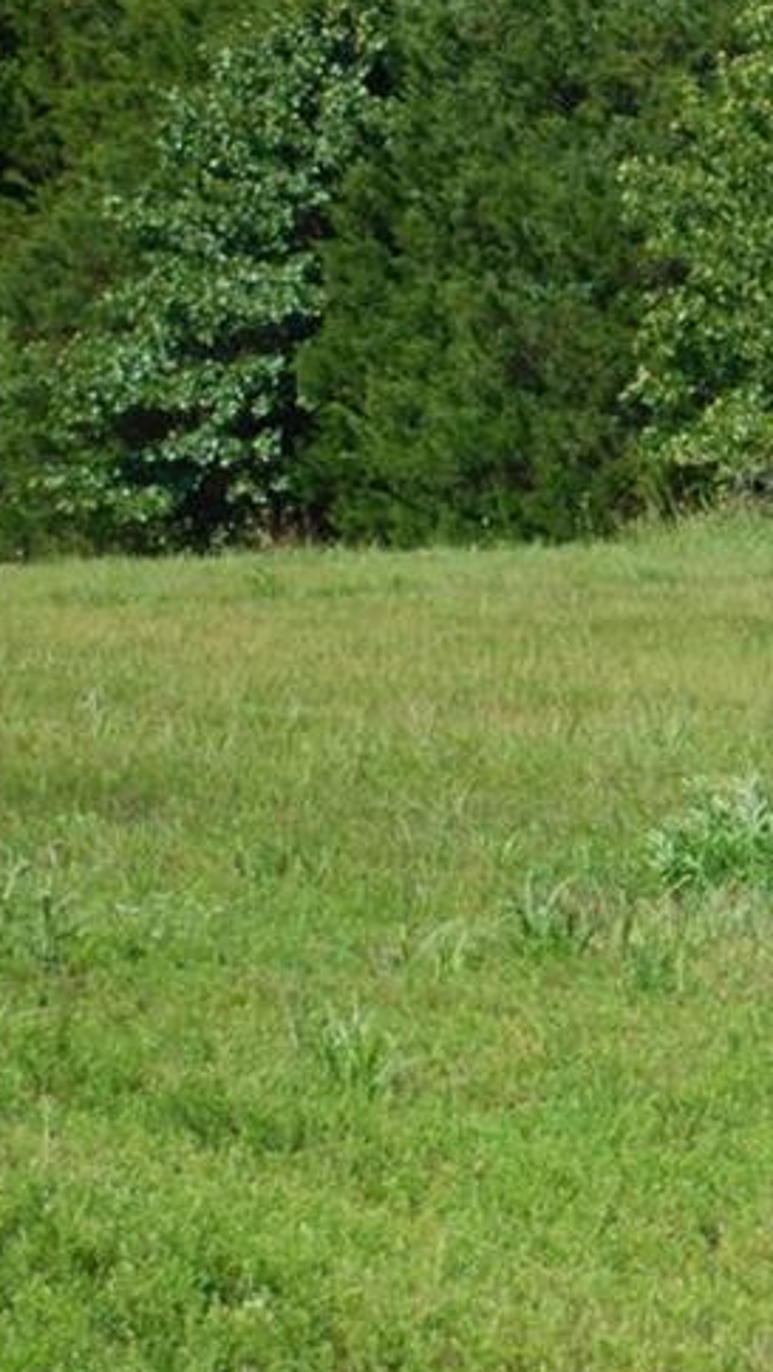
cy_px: 390
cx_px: 1634
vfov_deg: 10.9
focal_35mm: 197
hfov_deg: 6.0
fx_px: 7175
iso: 125
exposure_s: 1/500
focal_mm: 38
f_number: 5.3
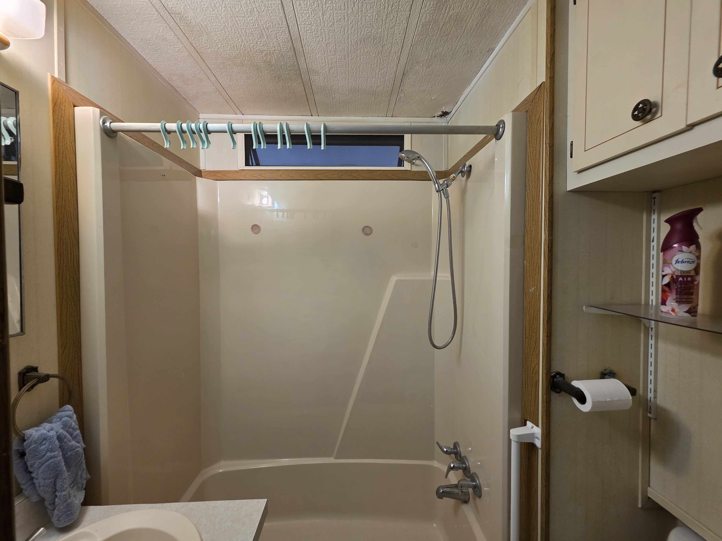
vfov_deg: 89.9
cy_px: 270
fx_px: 271
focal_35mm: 13
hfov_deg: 106.2
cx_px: 361
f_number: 1.9
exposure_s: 1/60
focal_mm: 2.2
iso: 160
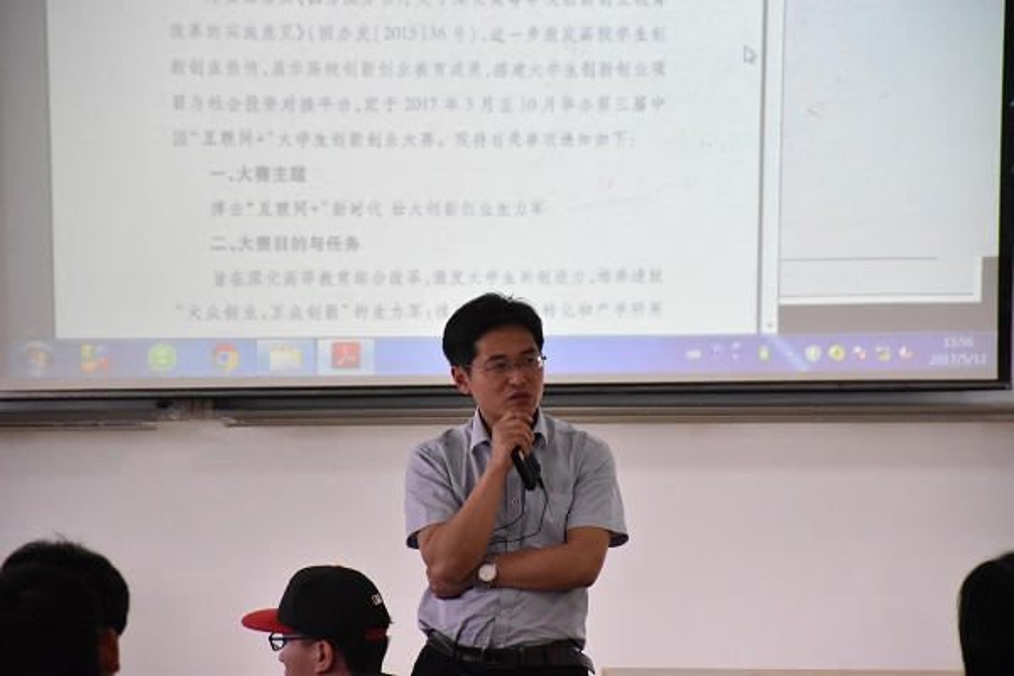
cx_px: 507
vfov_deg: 6.5
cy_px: 338
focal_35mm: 210
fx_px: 5915
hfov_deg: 9.8
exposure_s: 1/250
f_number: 5.6
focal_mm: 140
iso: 4500
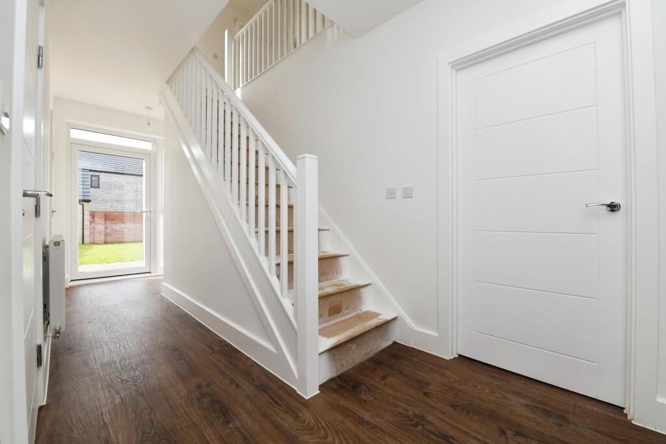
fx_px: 278
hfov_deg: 100.4
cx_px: 333
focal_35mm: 15
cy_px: 222
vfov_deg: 77.3
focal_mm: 15
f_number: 10
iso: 800
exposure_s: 1/160
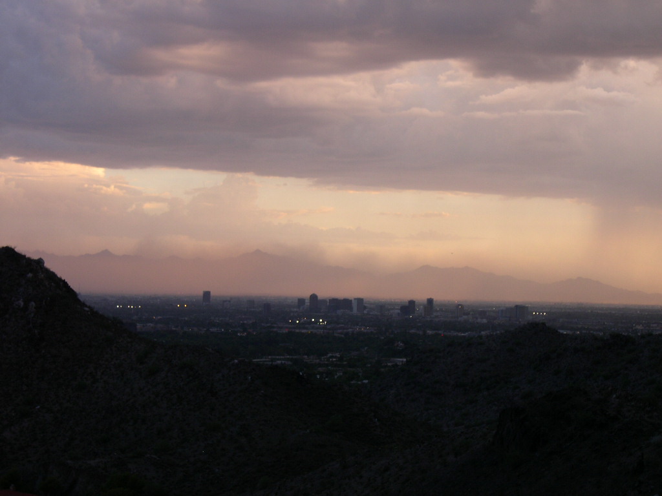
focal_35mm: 77
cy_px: 248
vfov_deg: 19.1
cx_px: 331
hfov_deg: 25.3
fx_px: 1473
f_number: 4
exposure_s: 1/52.1
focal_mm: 16.3
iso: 100
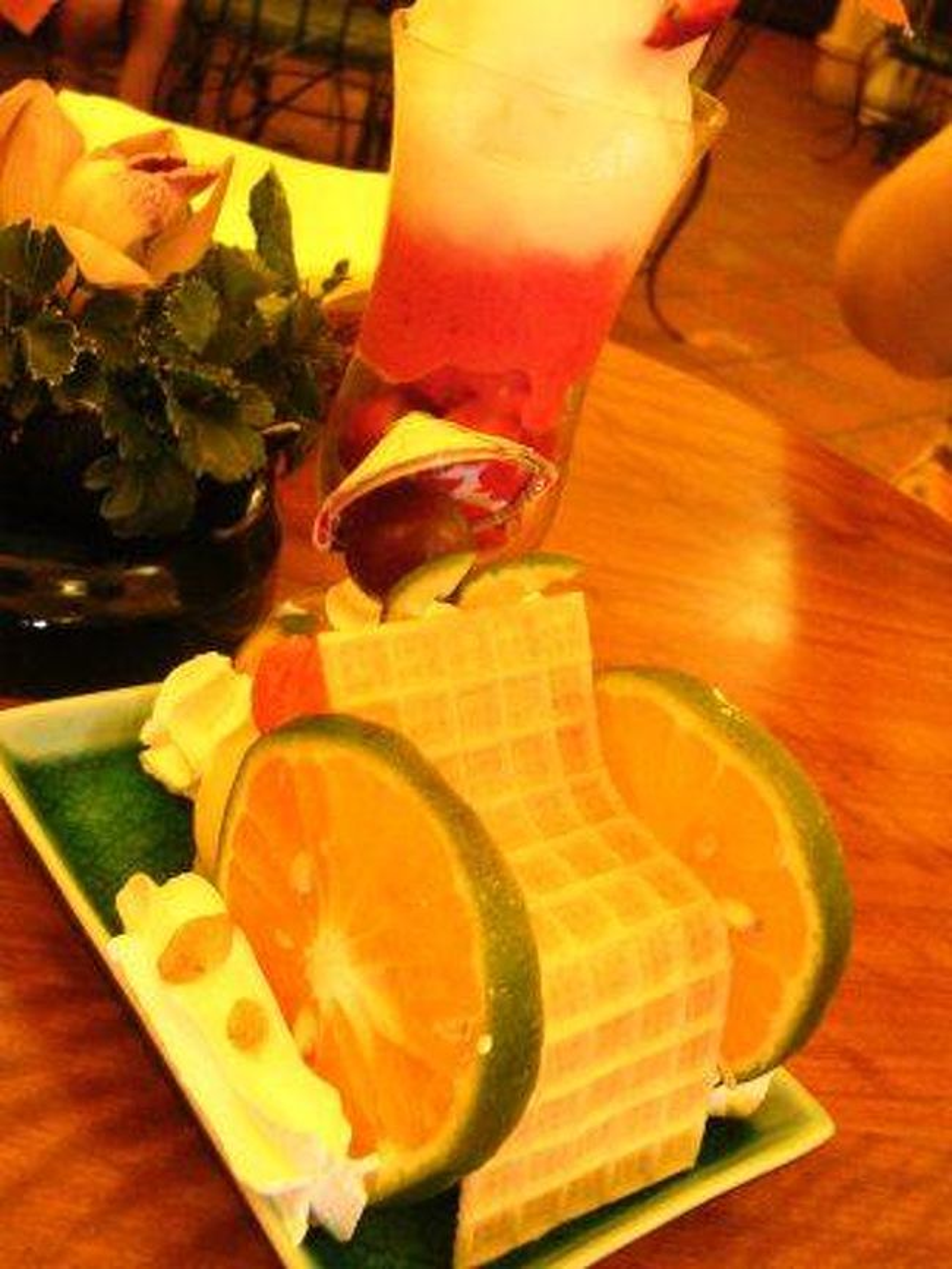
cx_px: 476
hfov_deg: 37.7
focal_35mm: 38
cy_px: 634
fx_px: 1393
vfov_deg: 49.0
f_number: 2.8
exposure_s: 1/3.1
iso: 400
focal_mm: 5.8
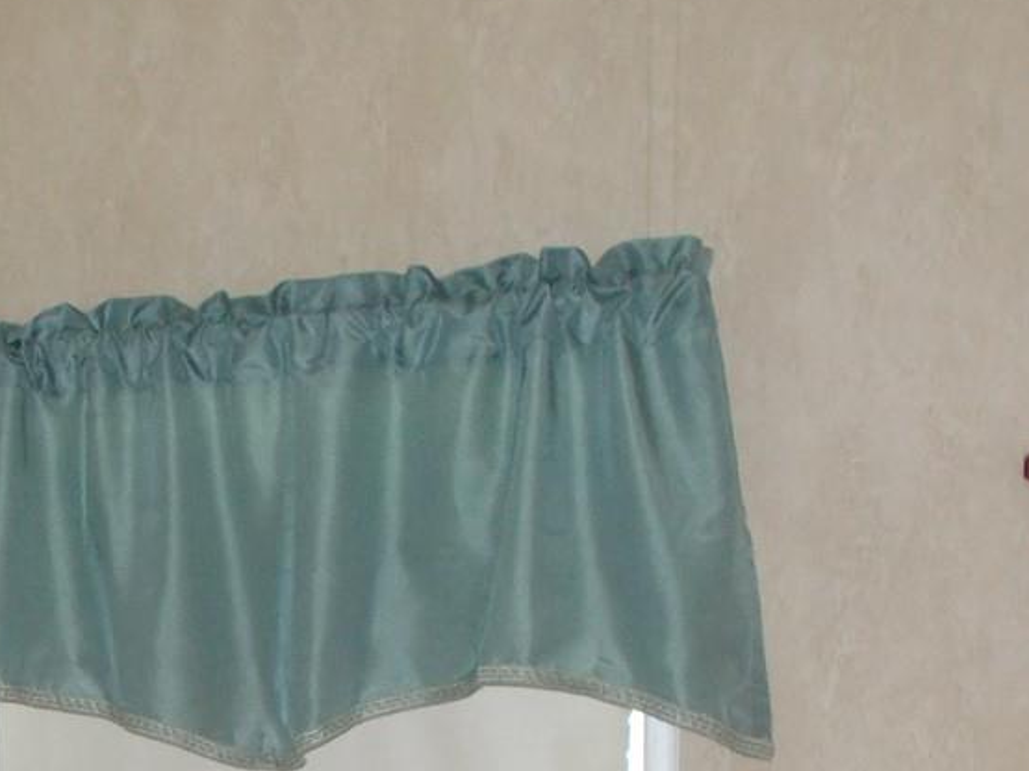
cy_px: 995
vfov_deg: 18.3
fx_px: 2229
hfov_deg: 25.0
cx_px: 39
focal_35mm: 75
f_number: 3.2
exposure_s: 1/25
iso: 200
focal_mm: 4.6
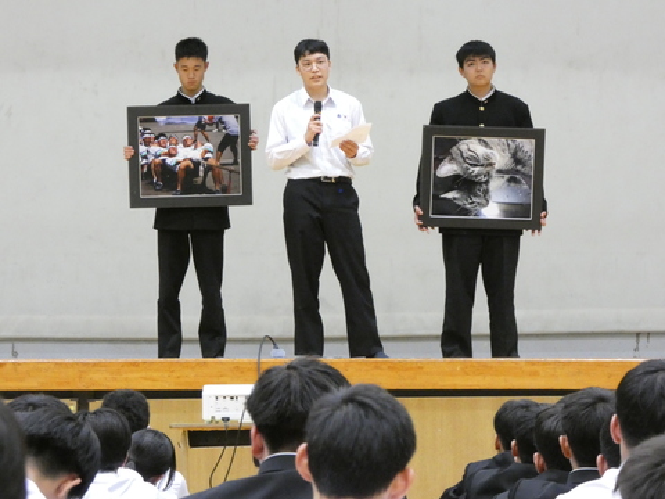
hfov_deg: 8.1
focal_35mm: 243
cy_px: 250
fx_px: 4668
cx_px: 332
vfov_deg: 6.1
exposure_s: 1/25
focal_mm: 43.5
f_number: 5.5
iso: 1600
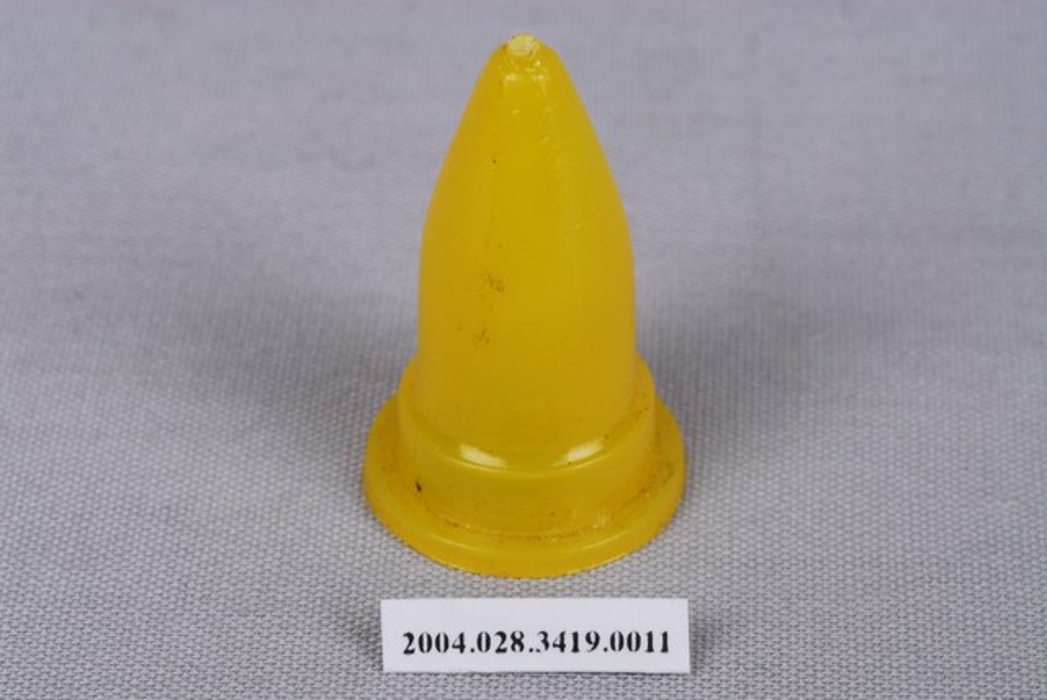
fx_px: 2620
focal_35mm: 90
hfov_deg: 22.6
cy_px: 350
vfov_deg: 15.2
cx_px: 524
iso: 100
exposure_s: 1/60
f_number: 32
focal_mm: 60
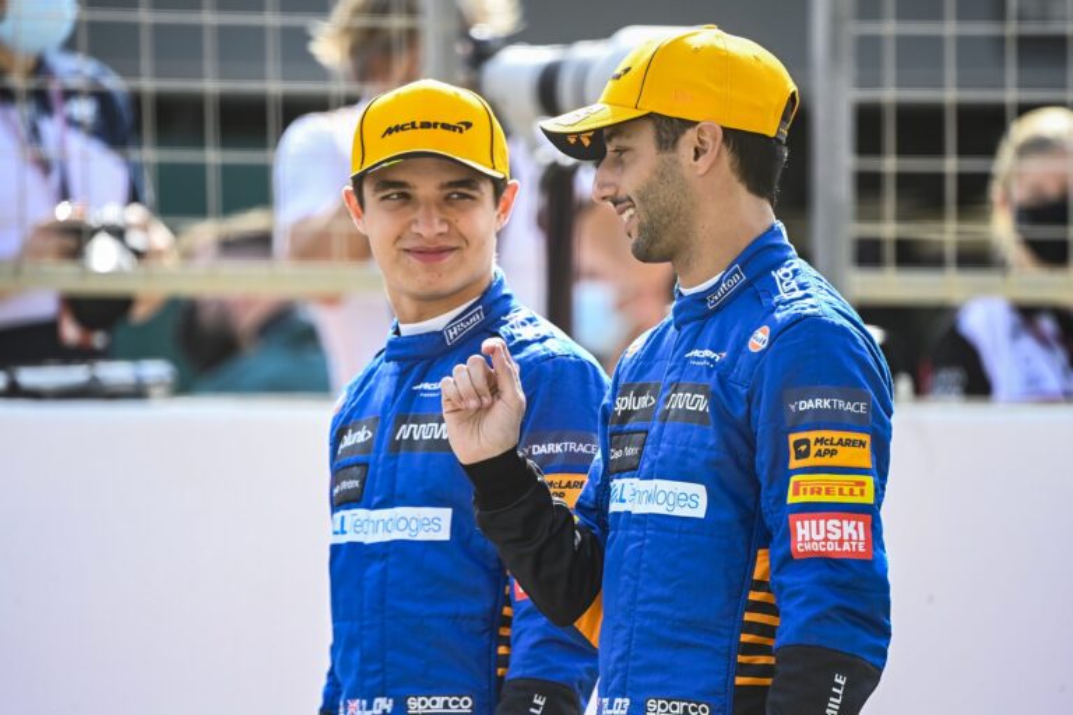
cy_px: 358
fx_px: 16690
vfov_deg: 2.5
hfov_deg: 3.7
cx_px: 536
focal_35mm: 560
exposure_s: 1/1000
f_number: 6.3
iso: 1000
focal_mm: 560
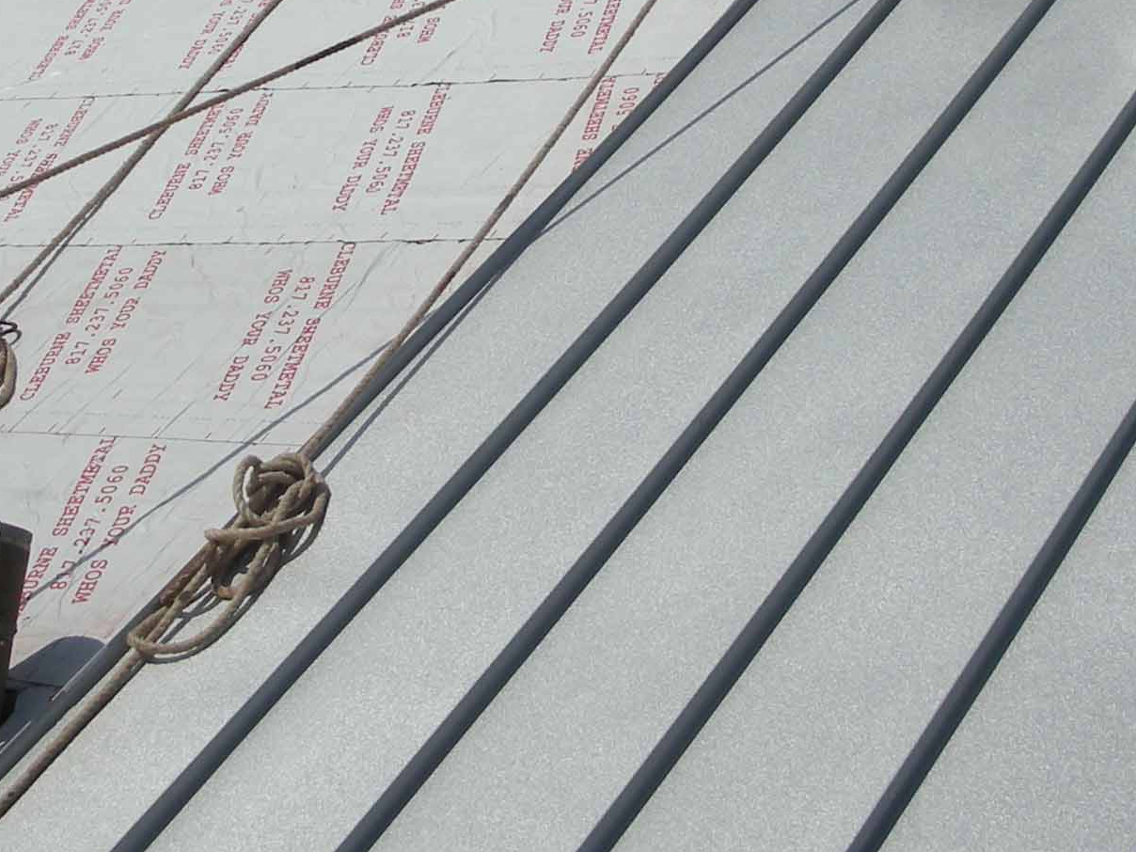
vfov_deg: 16.0
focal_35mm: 89
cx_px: 520
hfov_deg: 22.0
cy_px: -133
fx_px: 2921
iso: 50
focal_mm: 5.8
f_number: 7.9
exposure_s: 1/404
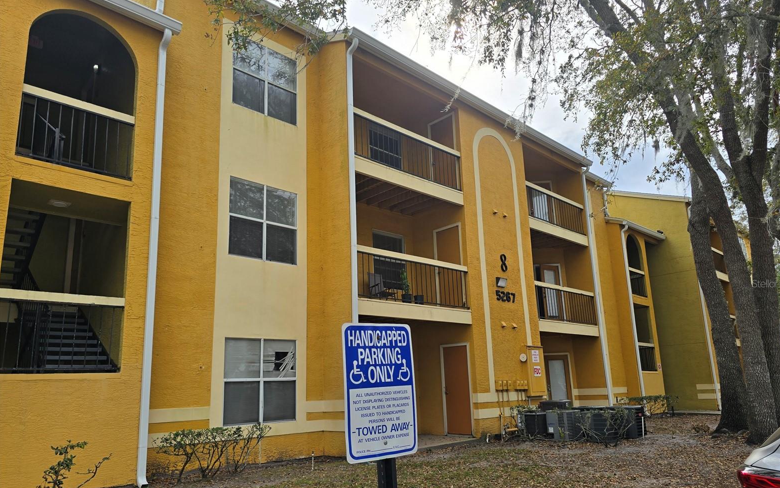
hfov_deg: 72.5
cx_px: 399
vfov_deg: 49.1
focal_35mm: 25
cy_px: 283
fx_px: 531
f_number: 1.7
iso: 12
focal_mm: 6.3
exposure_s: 1/715
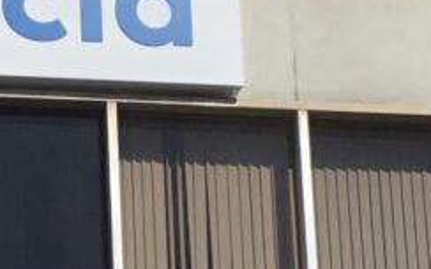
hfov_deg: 10.1
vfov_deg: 6.3
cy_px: 349
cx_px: 0
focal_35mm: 207
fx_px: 2429
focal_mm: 3.3
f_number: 2.4
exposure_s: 1/3546
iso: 25
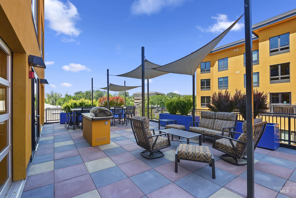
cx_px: 148
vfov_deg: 73.8
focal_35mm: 16
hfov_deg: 96.7
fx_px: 132
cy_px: 99
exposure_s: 1/250
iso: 1400
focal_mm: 16
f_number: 8
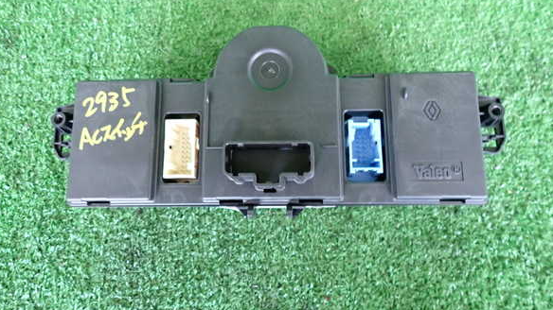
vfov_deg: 41.3
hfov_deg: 67.9
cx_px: 274
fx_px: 410
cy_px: 132
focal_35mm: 28
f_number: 2
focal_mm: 4.5
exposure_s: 1/30
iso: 640
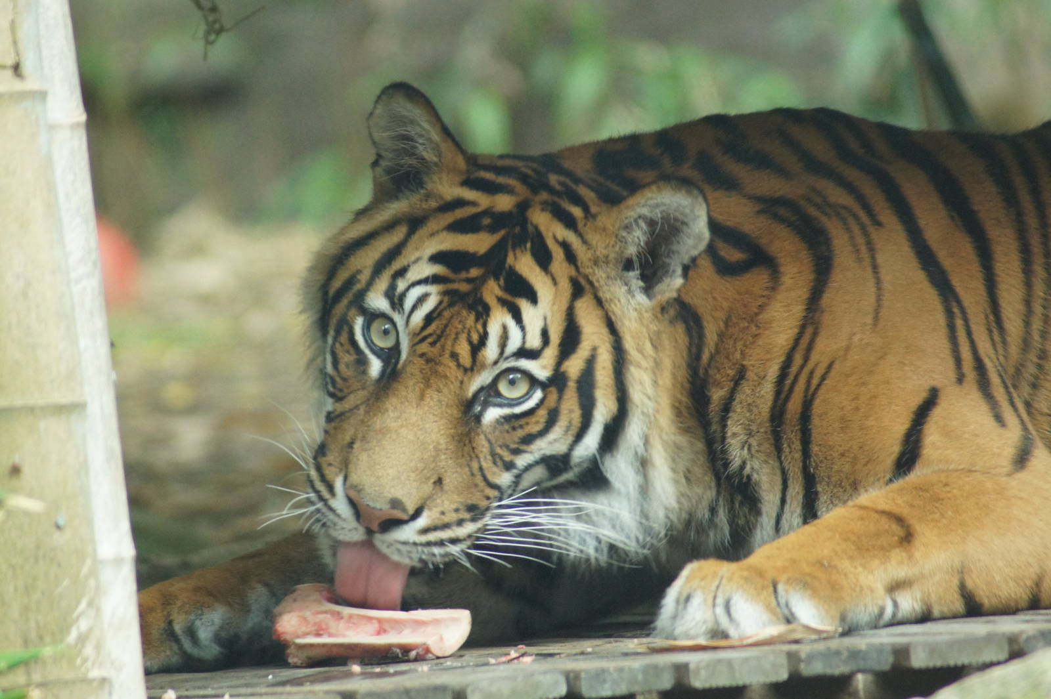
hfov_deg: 4.6
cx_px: 526
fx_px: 13130
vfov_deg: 3.1
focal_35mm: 450
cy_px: 350
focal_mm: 300
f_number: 5.6
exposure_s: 1/160
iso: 1600
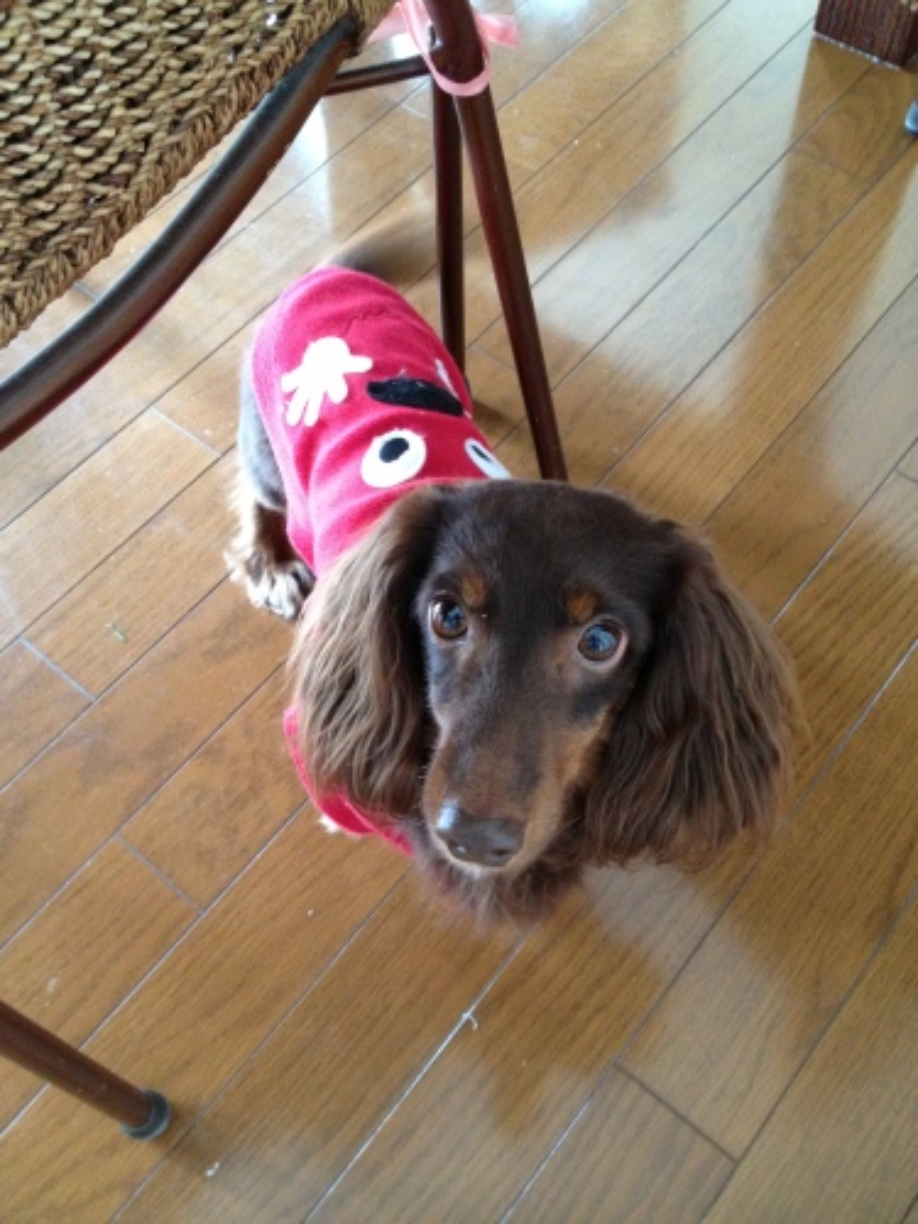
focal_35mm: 35
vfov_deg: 52.6
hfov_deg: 40.7
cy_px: 612
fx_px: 1238
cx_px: 459
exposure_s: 1/20
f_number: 2.4
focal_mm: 4.28
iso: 320
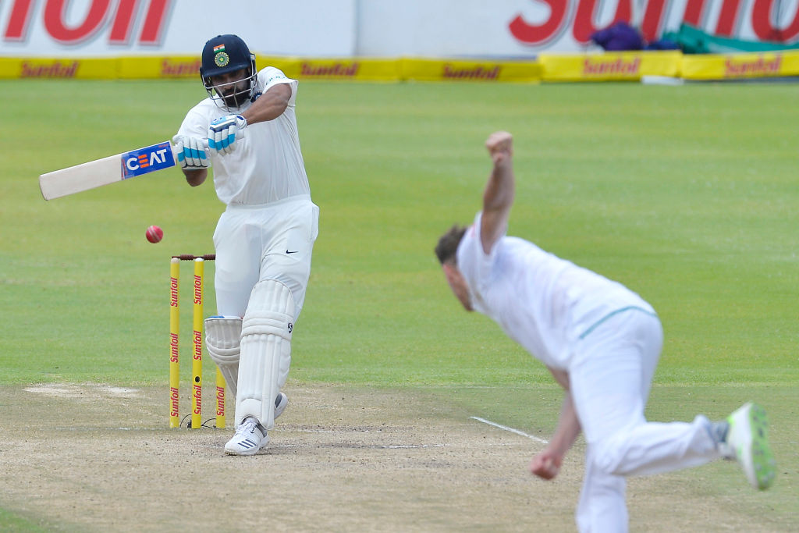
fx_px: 12208
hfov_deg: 3.7
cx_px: 400
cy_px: 266
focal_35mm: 550
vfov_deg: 2.5
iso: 500
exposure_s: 1/3200
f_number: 4.5
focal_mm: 550
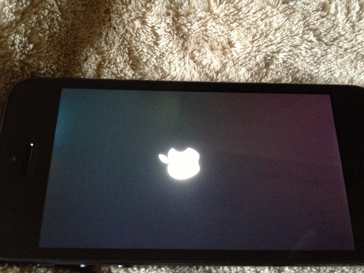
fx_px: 368
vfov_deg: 40.7
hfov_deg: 52.6
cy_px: 136
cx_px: 182
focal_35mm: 35
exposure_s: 1/15
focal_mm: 4.28
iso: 800
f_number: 2.4
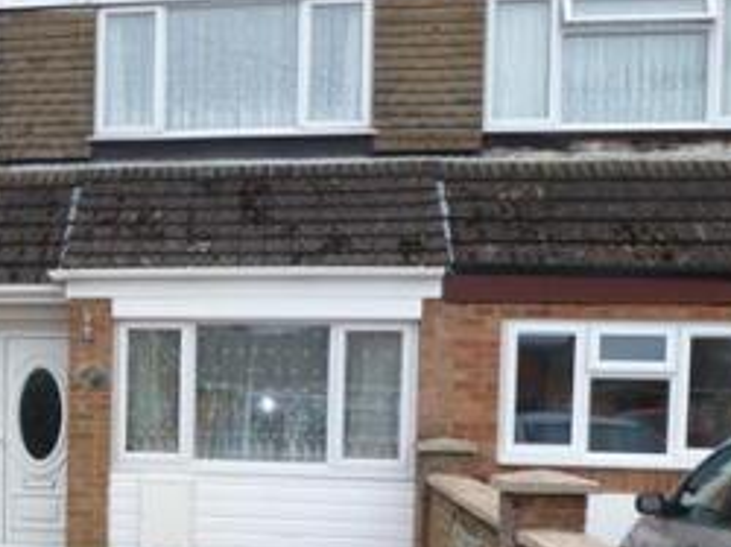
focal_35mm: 56
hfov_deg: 31.6
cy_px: 469
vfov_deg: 25.4
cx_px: -13
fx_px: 1181
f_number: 4
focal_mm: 4.3
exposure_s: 1/200
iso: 100
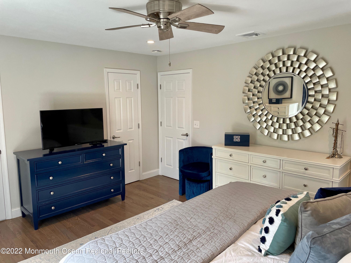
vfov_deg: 53.1
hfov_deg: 67.3
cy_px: 132
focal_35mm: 26
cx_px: 176
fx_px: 264
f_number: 1.6
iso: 100
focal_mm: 4.2
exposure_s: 1/120
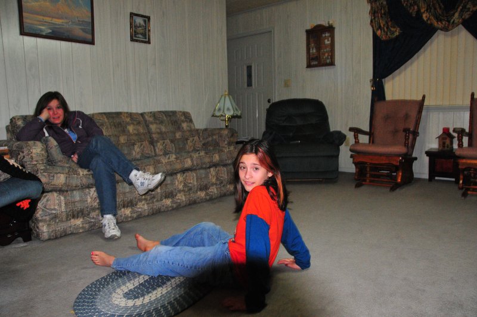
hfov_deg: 67.5
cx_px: 238
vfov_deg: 47.8
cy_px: 158
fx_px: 357
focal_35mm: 27
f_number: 5.6
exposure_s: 1/60
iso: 1600
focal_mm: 18
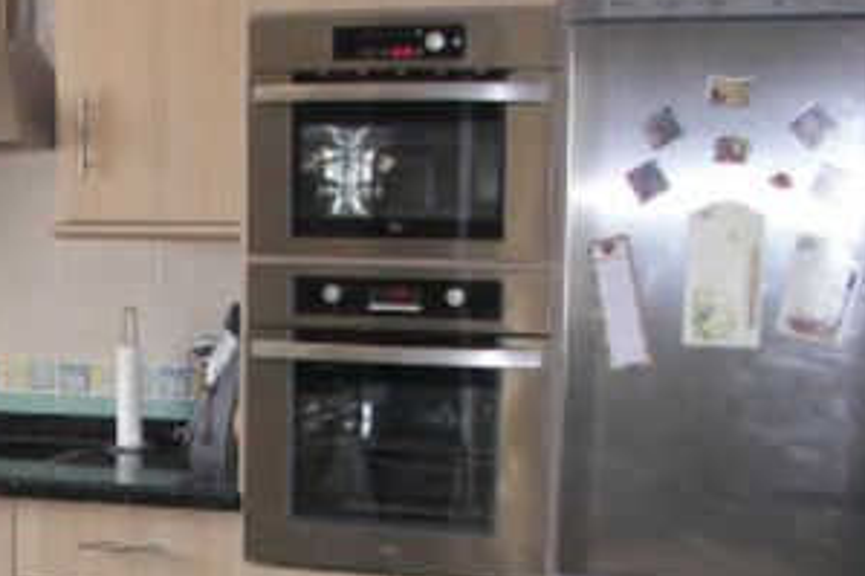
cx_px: 100
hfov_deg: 24.7
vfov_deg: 16.9
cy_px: 444
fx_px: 1921
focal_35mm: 80
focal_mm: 6
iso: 64
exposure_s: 1/30
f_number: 2.8
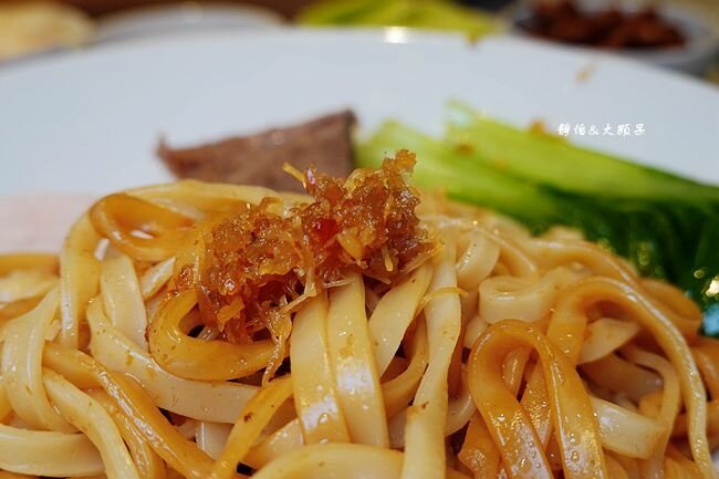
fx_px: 759
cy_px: 240
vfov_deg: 35.0
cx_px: 360
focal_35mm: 38
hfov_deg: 50.7
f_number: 3.5
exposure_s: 1/50
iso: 125
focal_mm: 14.12
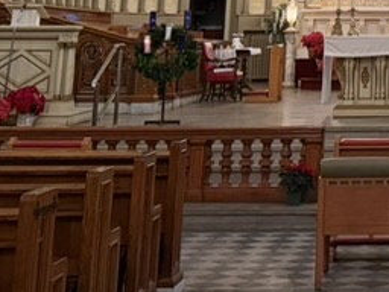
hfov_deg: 19.2
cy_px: -237
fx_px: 1079
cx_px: 471
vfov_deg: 13.7
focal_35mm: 96
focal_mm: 6.76
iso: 500
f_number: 1.78
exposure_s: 1/60
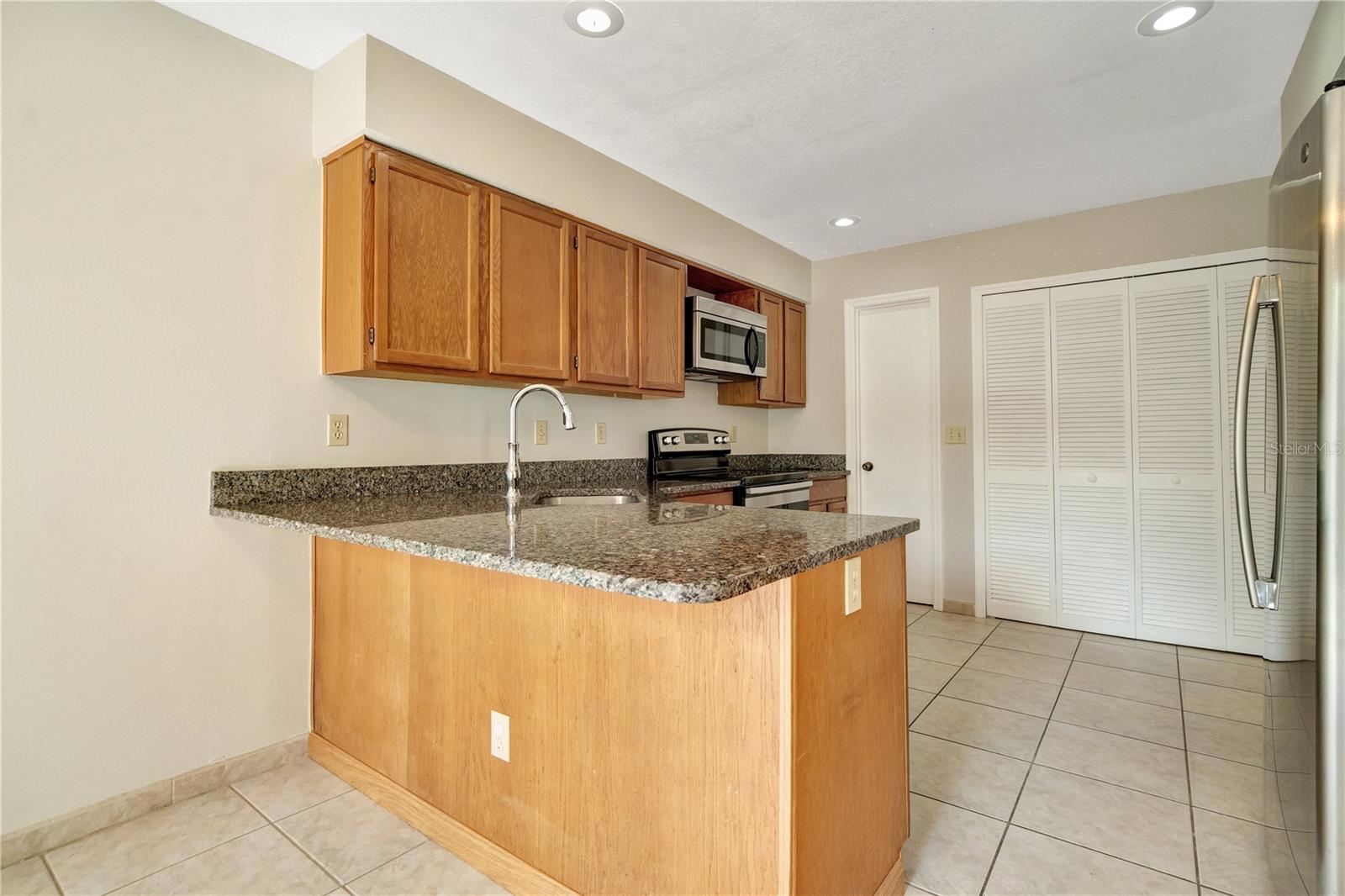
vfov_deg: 73.7
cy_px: 448
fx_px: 598
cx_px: 672
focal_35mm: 16
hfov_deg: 96.7
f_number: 6.3
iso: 1250
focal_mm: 16
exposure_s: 1/25
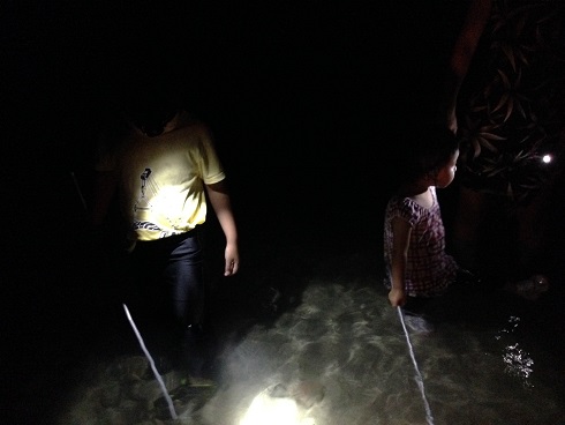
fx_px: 539
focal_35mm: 33
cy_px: 212
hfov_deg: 55.3
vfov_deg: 43.0
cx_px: 282
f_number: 2.4
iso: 800
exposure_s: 1/15
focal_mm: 4.12
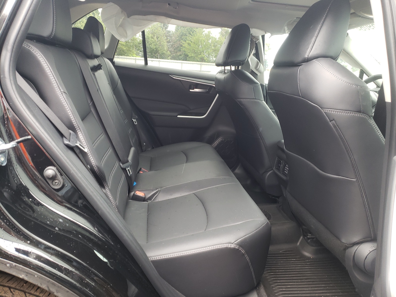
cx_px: 198
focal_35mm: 26
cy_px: 148
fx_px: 297
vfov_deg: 53.1
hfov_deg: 67.3
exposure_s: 1/120
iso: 82
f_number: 1.5
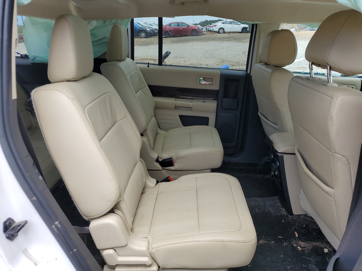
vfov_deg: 53.1
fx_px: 272
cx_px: 181
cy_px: 136
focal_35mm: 26
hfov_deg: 67.3
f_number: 1.5
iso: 50
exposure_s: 1/667
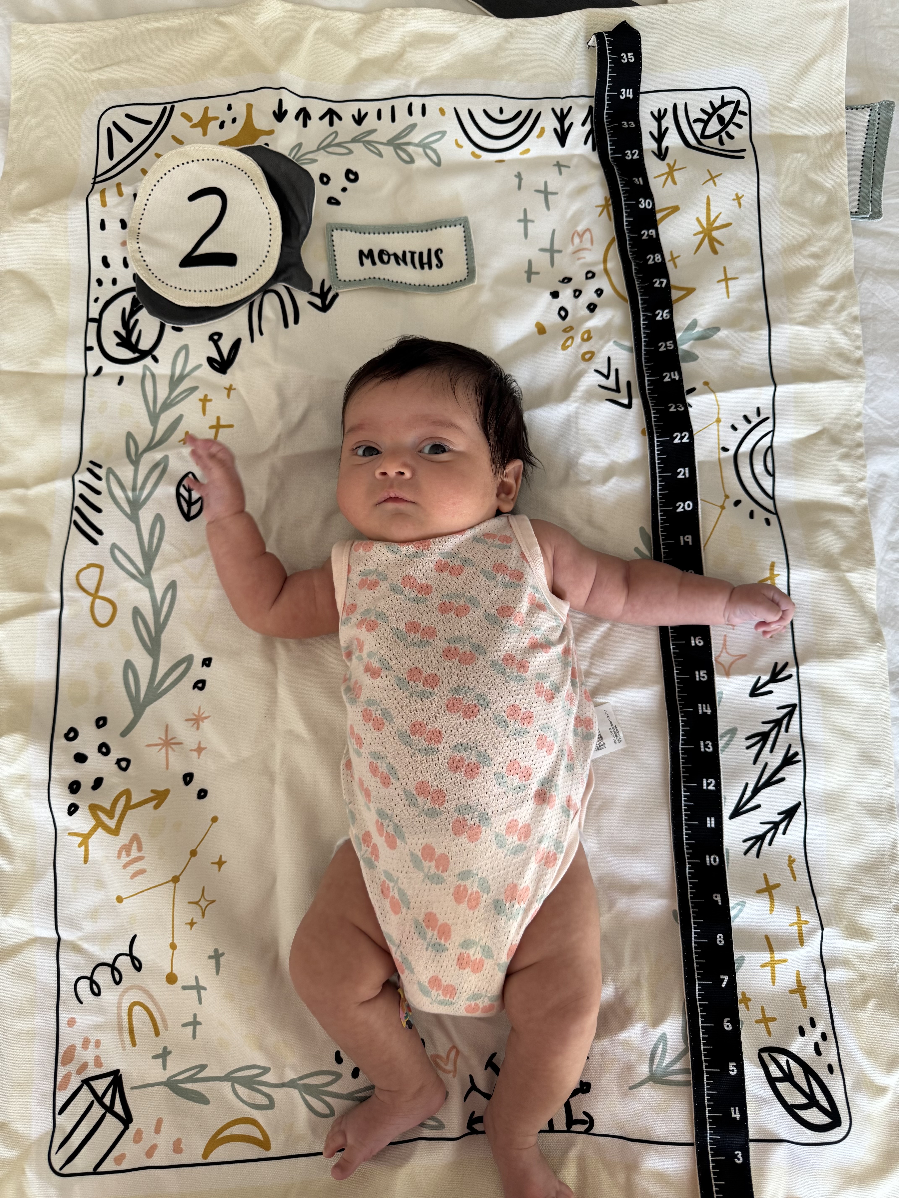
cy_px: 599
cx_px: 450
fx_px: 831
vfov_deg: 71.6
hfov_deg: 56.8
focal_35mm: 24
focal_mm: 6.76
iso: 160
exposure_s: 1/96
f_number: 1.78
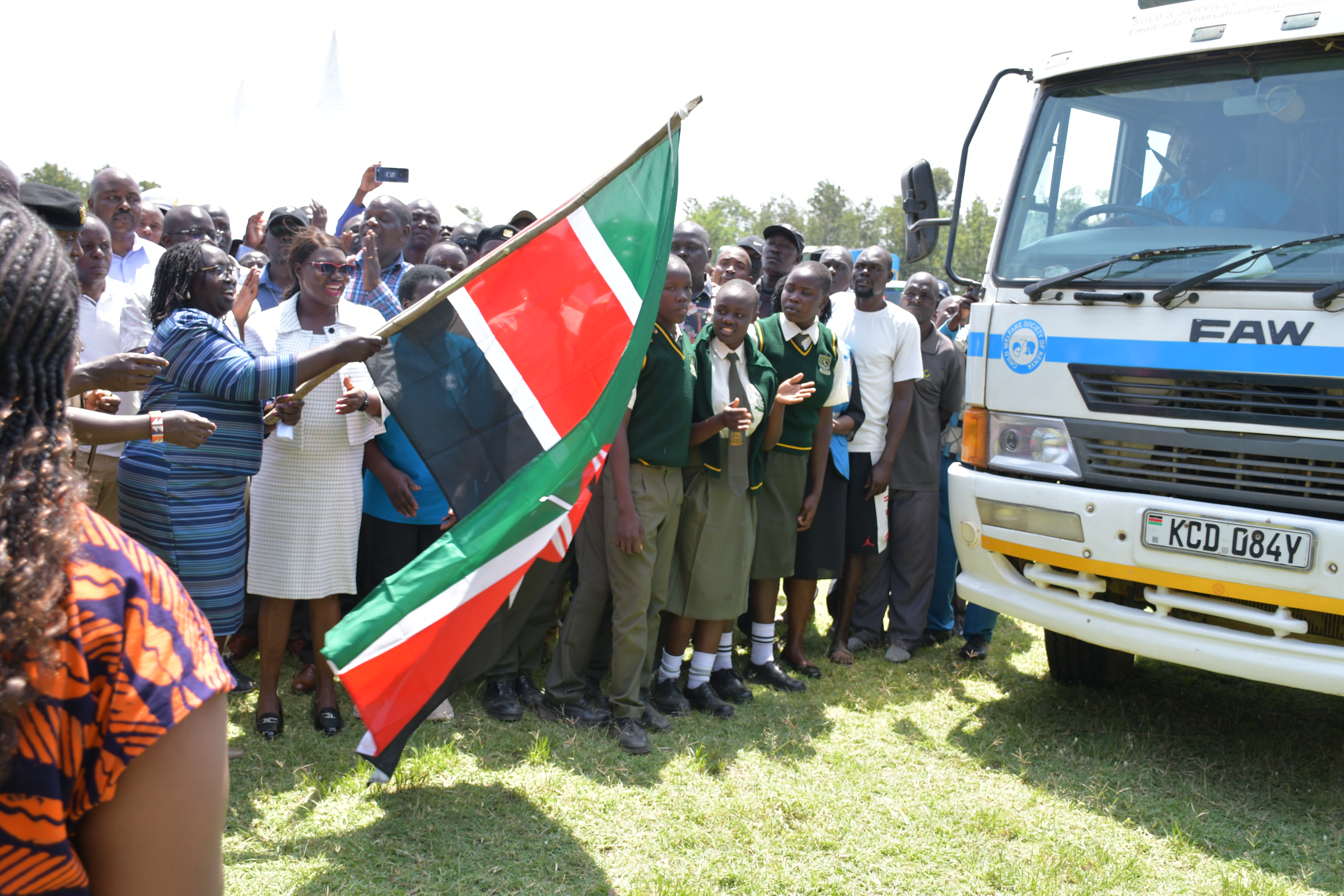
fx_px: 1344
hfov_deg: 53.1
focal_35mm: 36
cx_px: 672
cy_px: 448
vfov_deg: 36.9
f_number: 5
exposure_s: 1/200
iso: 100
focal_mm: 24
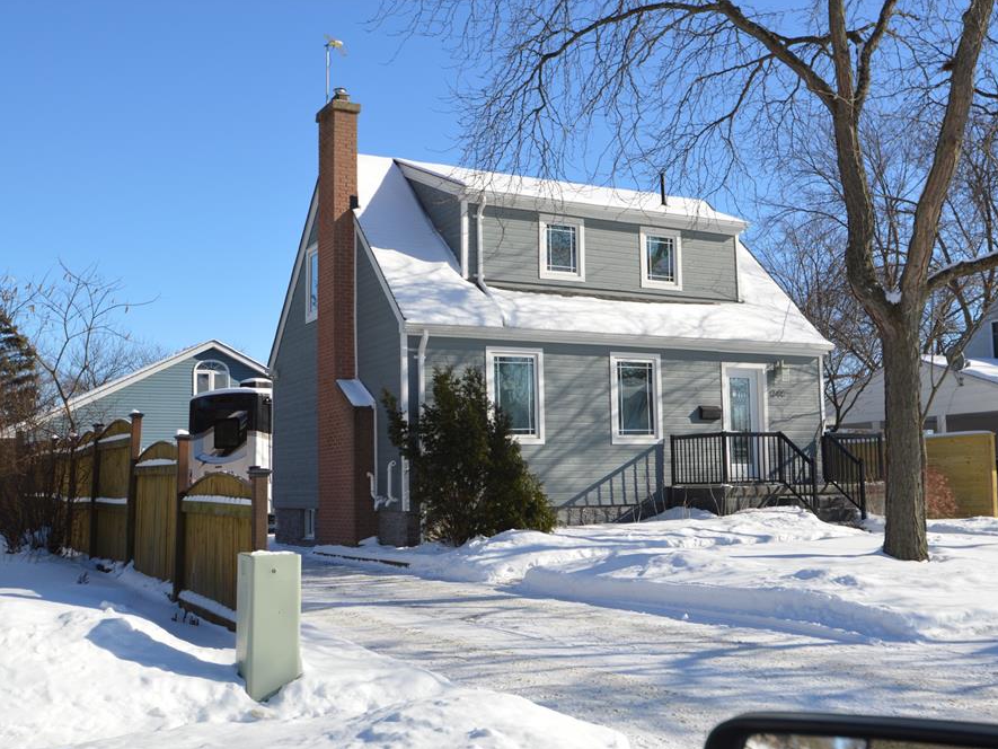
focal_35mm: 40
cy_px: 379
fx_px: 1153
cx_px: 540
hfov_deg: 46.7
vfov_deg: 36.0
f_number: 8
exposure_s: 1/250
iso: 100
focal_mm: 24
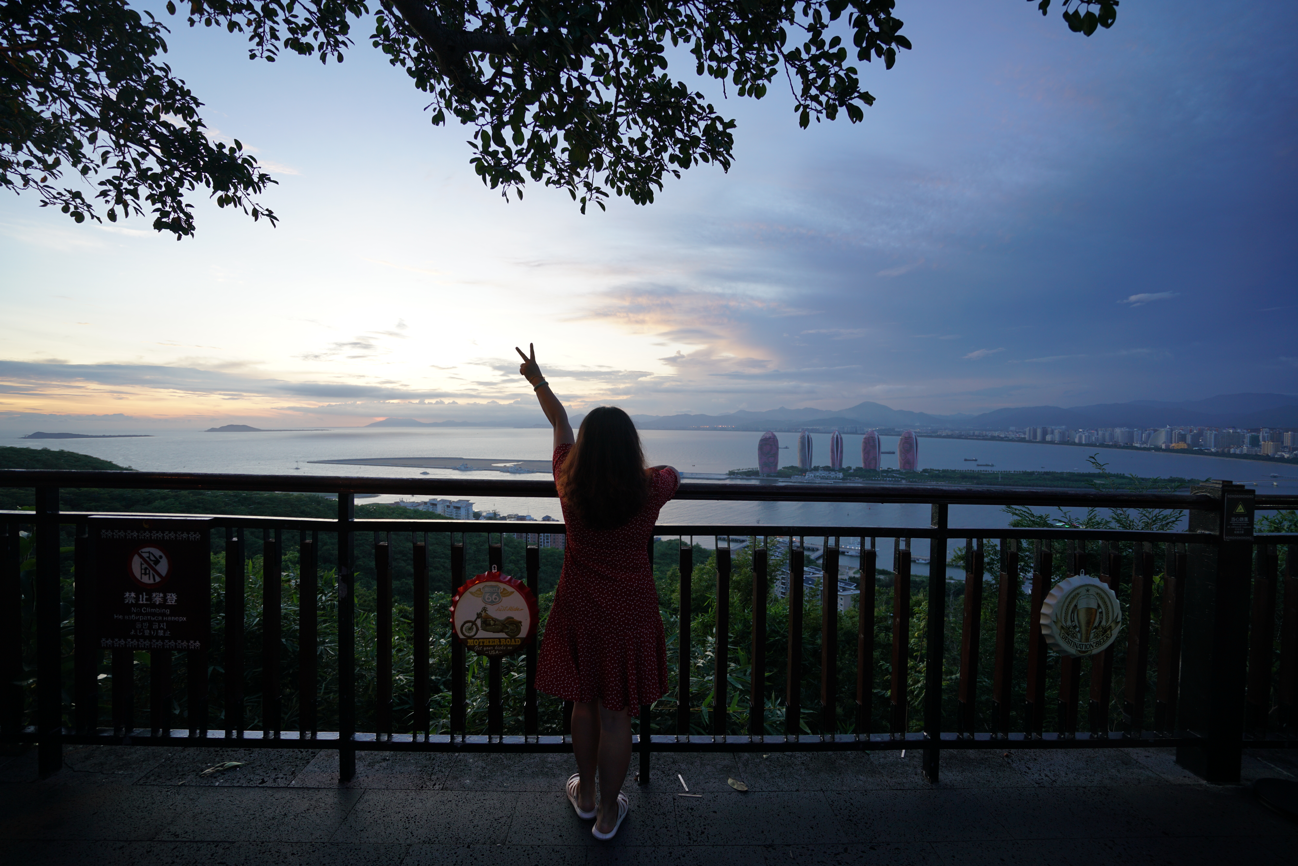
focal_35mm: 16
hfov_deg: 96.7
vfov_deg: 73.8
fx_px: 577
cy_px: 433
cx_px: 649
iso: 160
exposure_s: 1/60
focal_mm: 16
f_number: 4
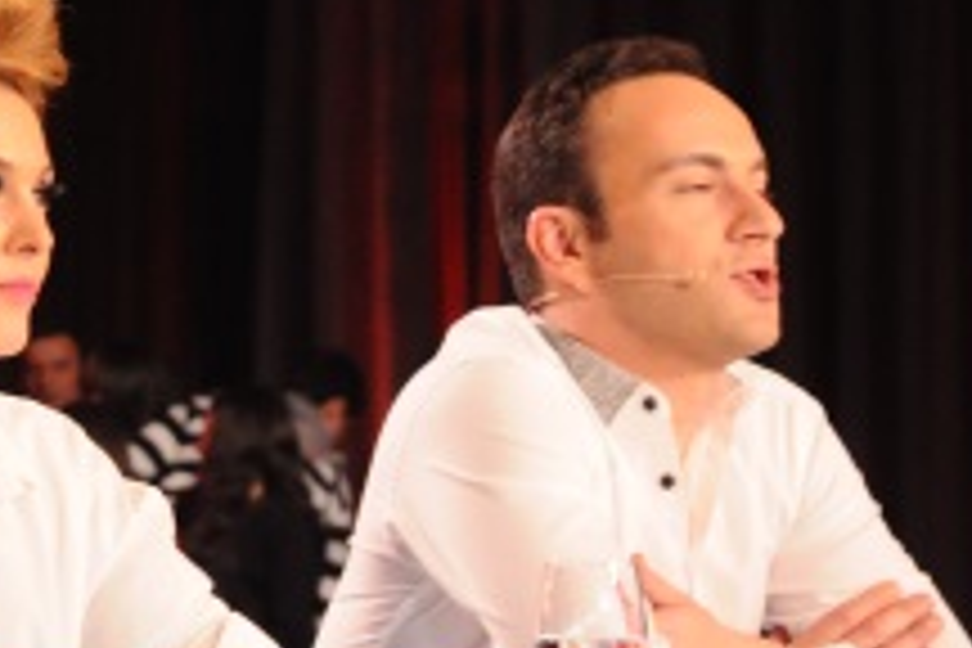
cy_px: 184
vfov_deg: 3.6
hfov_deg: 5.3
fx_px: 10448
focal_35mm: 387
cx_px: -184
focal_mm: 90
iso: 2200
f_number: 5.6
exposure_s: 1/60
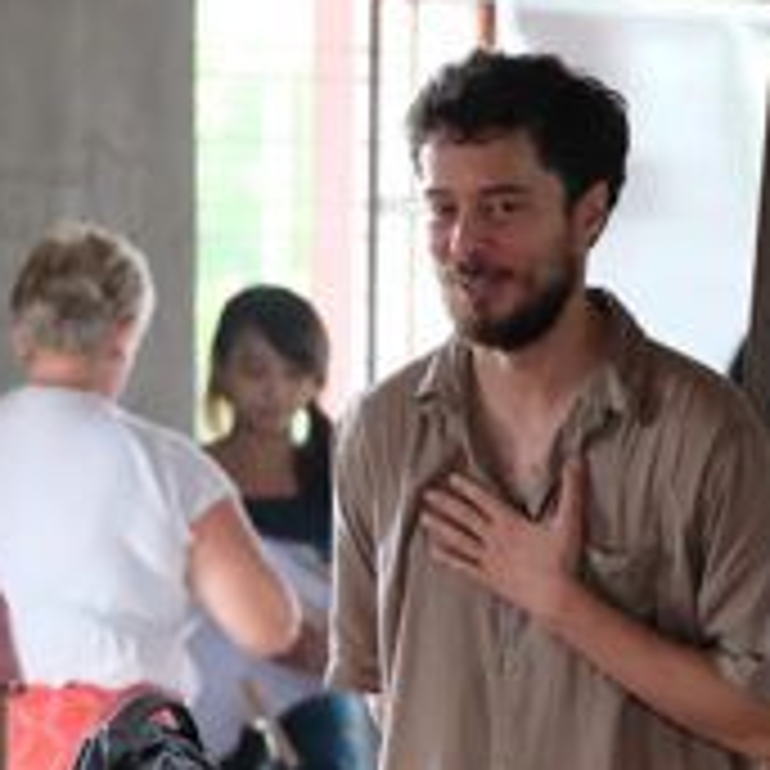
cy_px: 633
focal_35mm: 401
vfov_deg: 4.4
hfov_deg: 4.4
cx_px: 621
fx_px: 10092
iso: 4000
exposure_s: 1/250
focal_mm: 83.8
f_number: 2.8
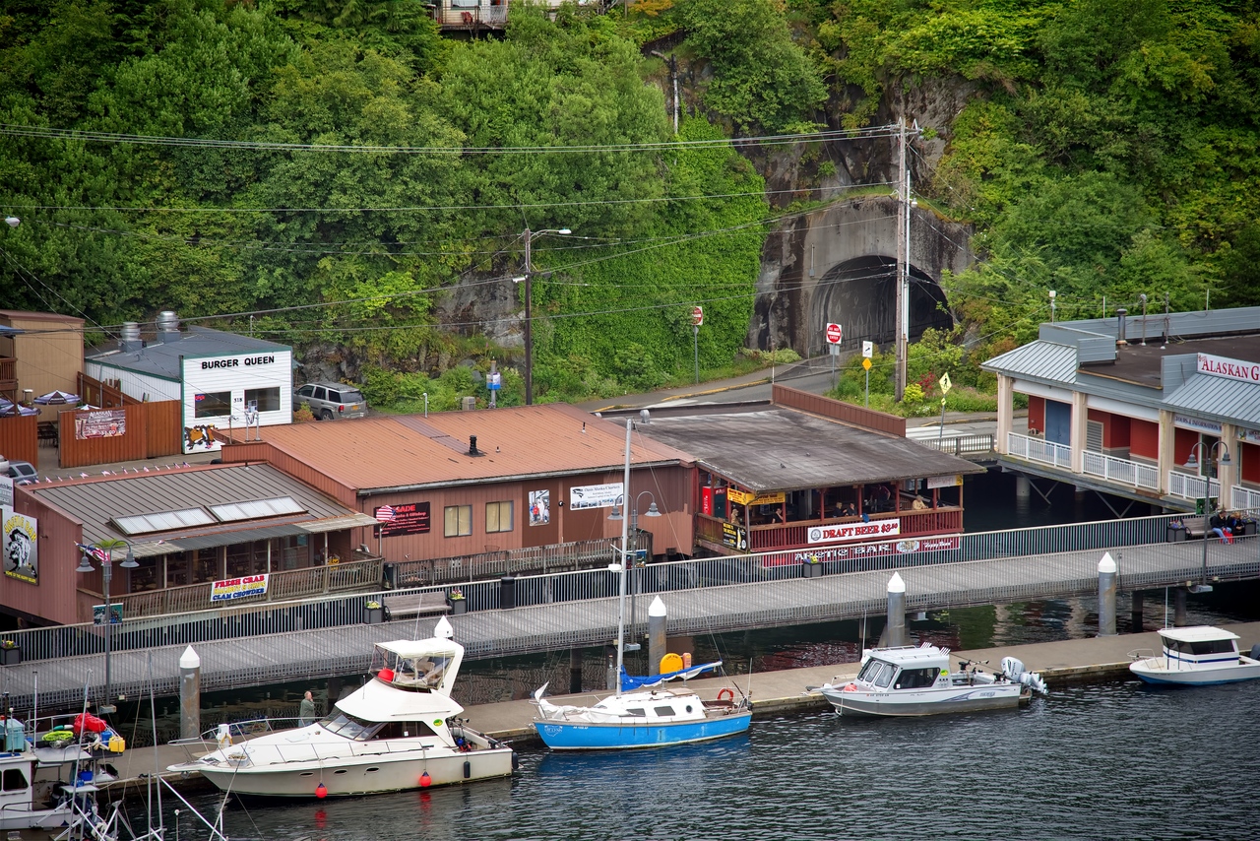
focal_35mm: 120
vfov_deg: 11.4
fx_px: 4201
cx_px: 630
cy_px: 420
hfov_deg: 17.1
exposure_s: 1/250
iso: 125
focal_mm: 120
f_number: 4
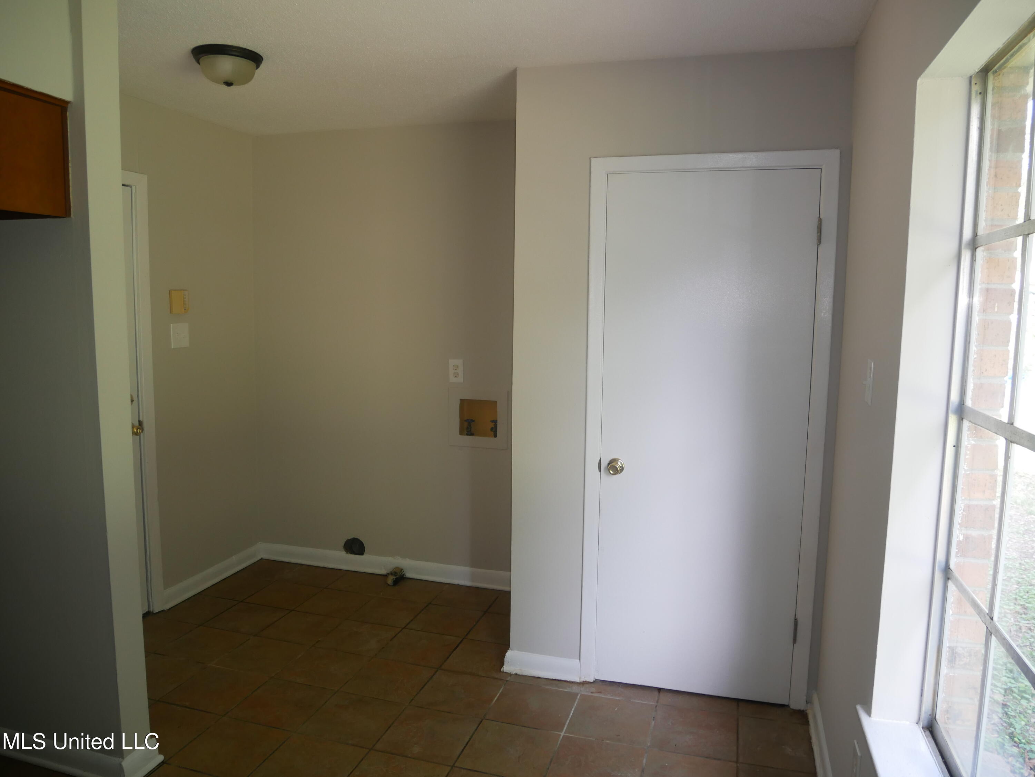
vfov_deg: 56.8
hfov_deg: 71.6
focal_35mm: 24
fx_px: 718
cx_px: 518
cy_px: 388
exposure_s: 1/60
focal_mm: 12
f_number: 3.5
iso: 400
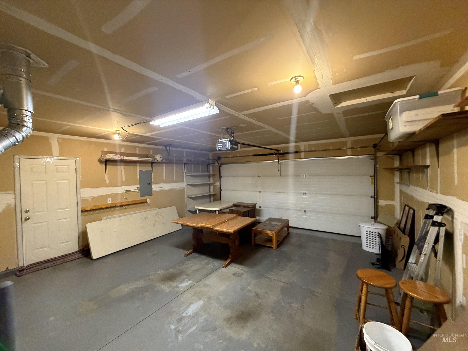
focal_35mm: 14
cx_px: 234
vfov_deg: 85.7
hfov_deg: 102.1
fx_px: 189
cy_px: 176
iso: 640
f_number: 2.2
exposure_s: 1/60
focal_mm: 2.22
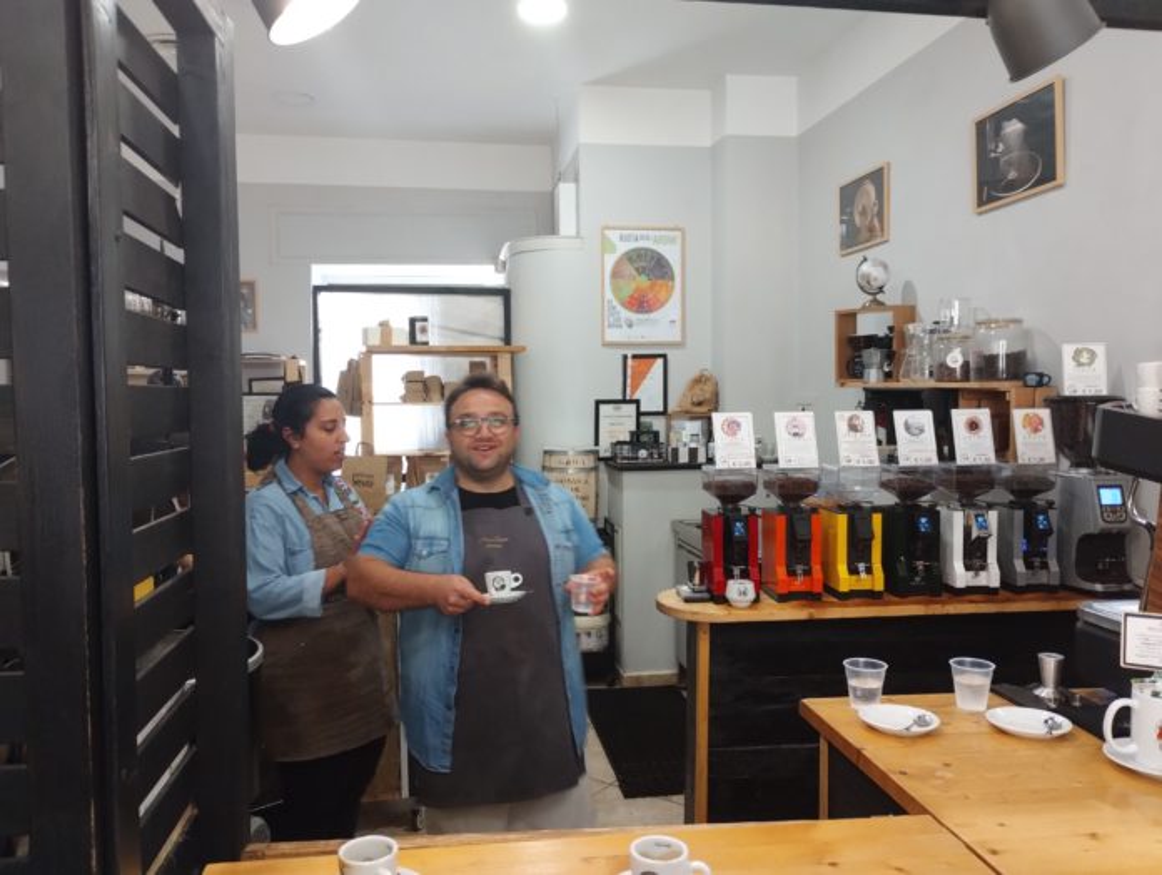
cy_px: 438
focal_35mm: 28
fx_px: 941
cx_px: 581
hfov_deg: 63.4
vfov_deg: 49.9
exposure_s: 1/24
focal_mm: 4.27
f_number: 1.8
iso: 741
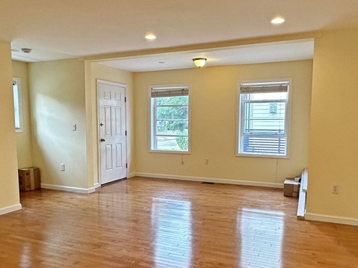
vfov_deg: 46.6
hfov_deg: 60.0
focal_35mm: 30
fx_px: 310
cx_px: 183
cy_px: 153
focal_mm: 2.22
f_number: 2.2
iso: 160
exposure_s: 1/120
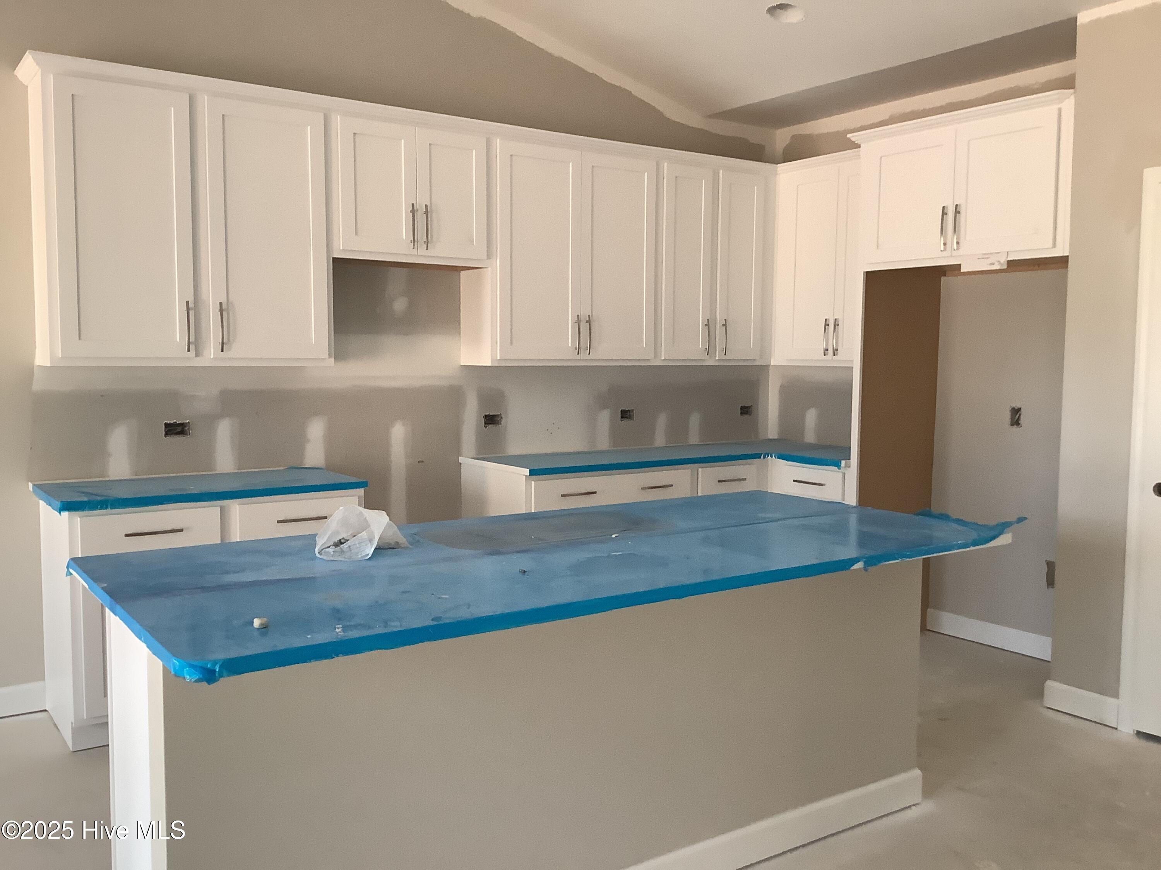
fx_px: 1040
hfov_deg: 58.4
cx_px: 580
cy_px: 435
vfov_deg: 45.4
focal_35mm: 31
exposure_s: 1/50
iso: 160
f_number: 2.4
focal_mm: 3.3
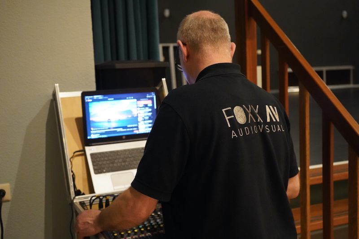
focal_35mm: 42
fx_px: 419
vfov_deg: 31.9
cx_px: 180
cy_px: 120
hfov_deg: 46.4
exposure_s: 1/160
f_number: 4.5
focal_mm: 42
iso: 12800
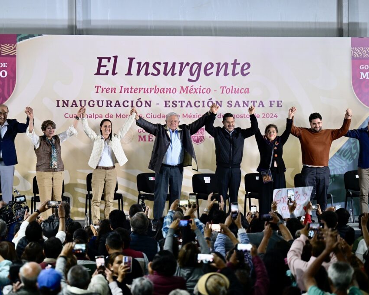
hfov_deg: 13.1
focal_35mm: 147
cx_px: 180
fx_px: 1605
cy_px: 148
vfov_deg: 10.5
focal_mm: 130
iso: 2000
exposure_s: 1/250
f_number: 2.8
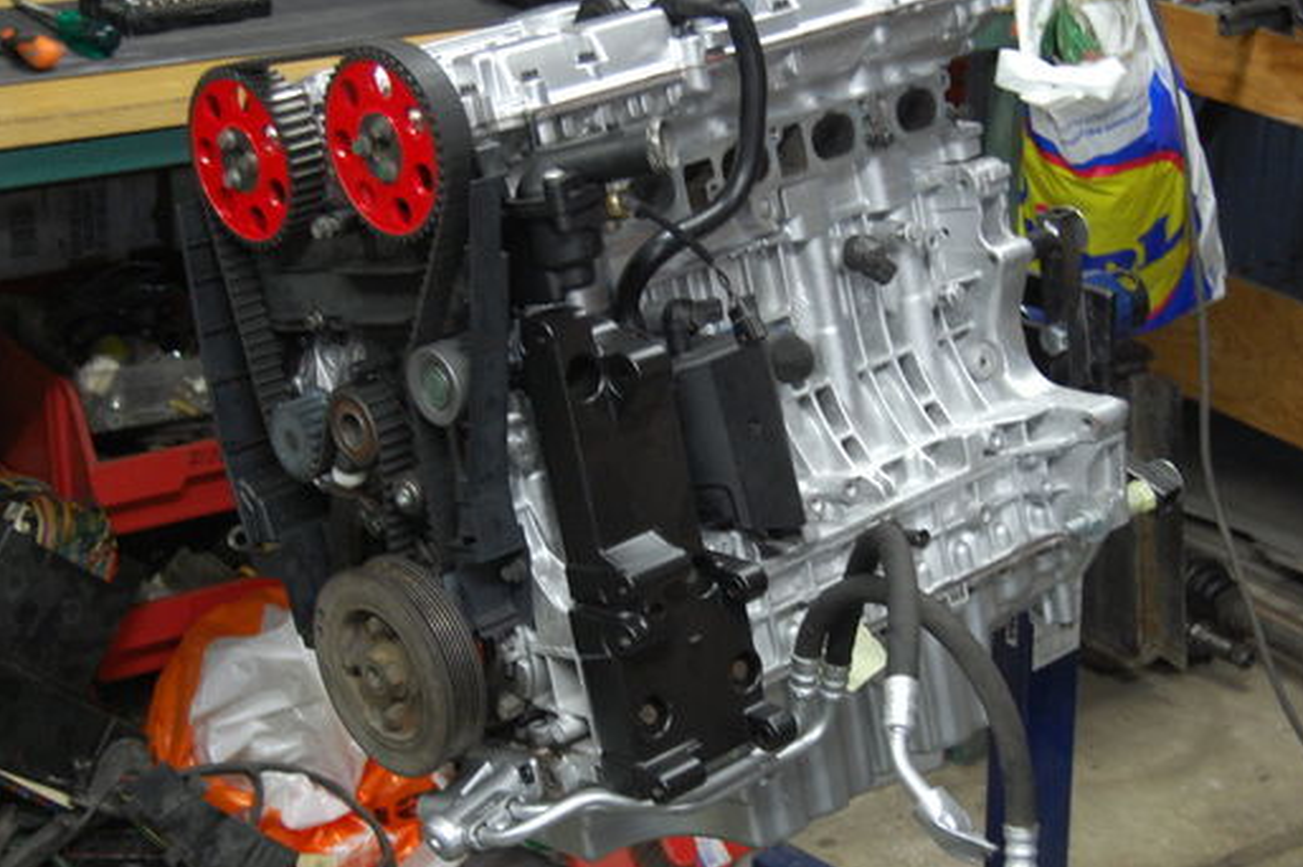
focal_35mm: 71
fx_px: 2568
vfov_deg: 19.2
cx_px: 687
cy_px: 434
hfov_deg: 28.5
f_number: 5
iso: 800
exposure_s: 1/20
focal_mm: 38
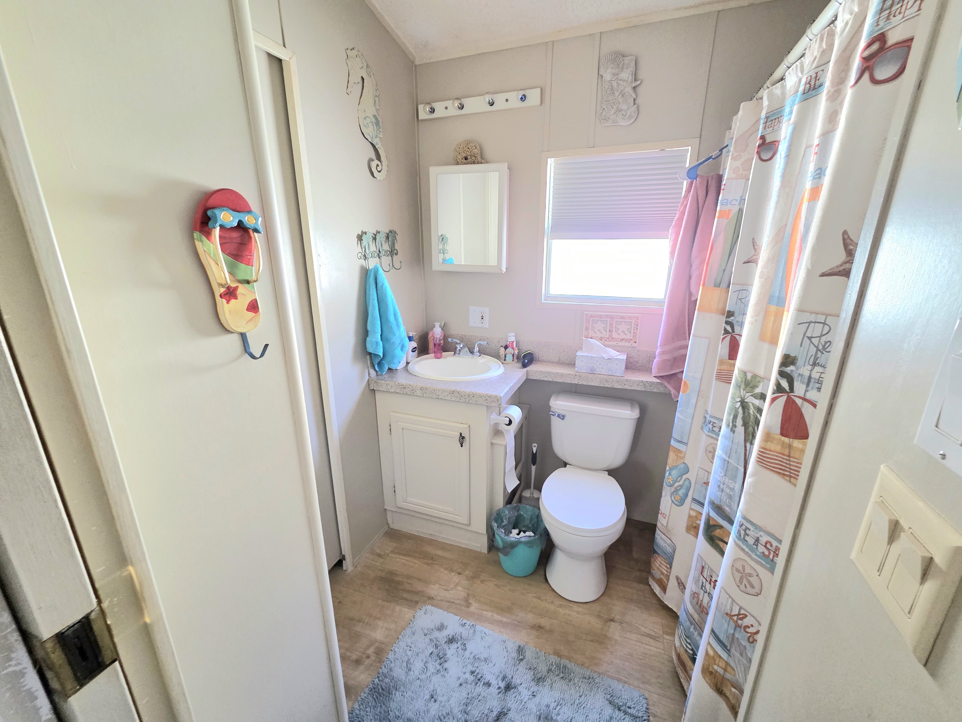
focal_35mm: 13
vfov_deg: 89.9
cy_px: 361
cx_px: 481
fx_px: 361
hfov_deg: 106.2
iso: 200
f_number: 2.2
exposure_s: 1/60.2
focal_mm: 2.2
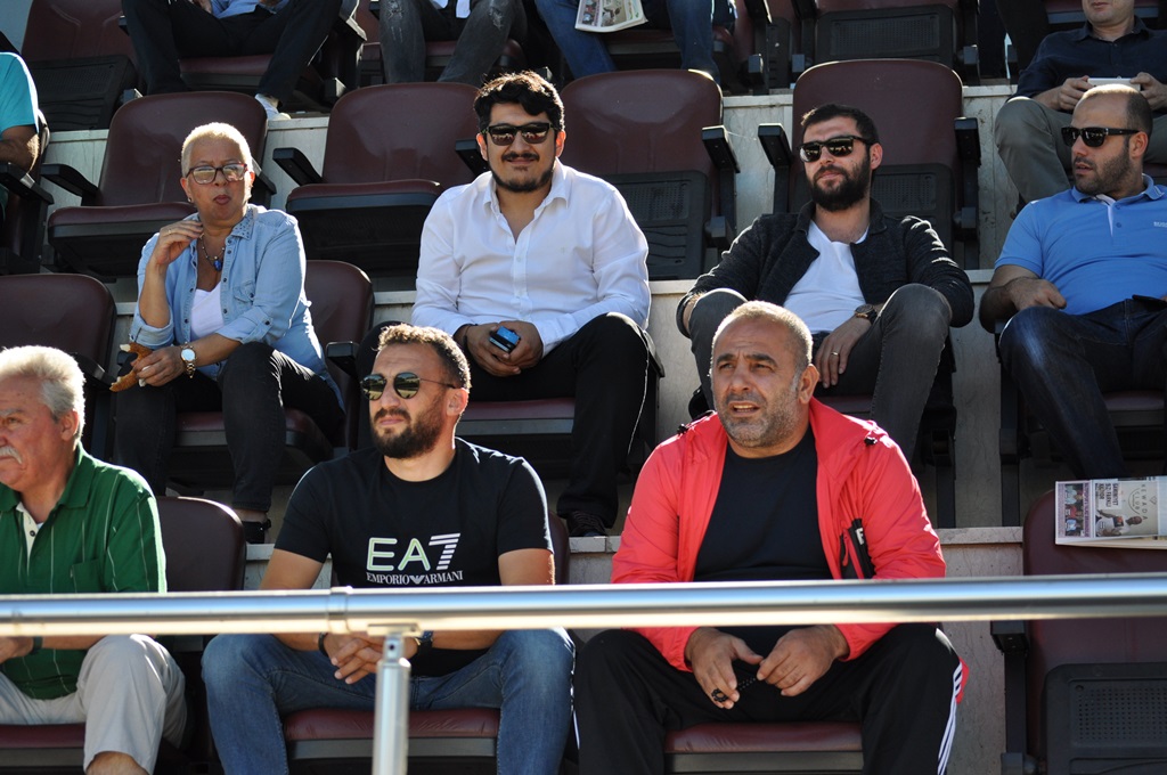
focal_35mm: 82
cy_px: 388
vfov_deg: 16.5
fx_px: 2671
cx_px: 584
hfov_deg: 24.6
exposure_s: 1/1000
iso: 450
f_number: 4
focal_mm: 55
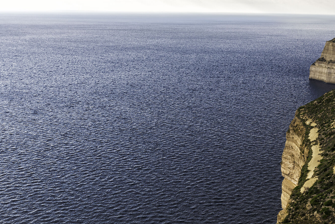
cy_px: 113
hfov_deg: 31.5
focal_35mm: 62
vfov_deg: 21.9
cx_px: 268
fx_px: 577
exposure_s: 1/100
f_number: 7.1
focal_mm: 35
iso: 64
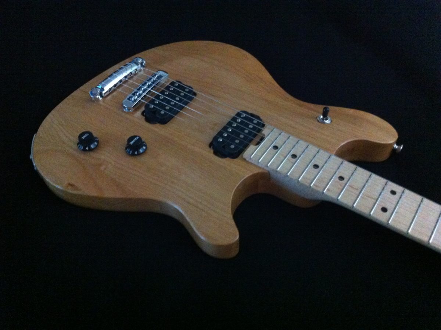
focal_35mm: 35
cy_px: 165
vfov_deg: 40.6
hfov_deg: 52.7
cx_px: 220
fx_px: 445
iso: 1000
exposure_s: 1/15
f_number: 2.8
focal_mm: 3.85
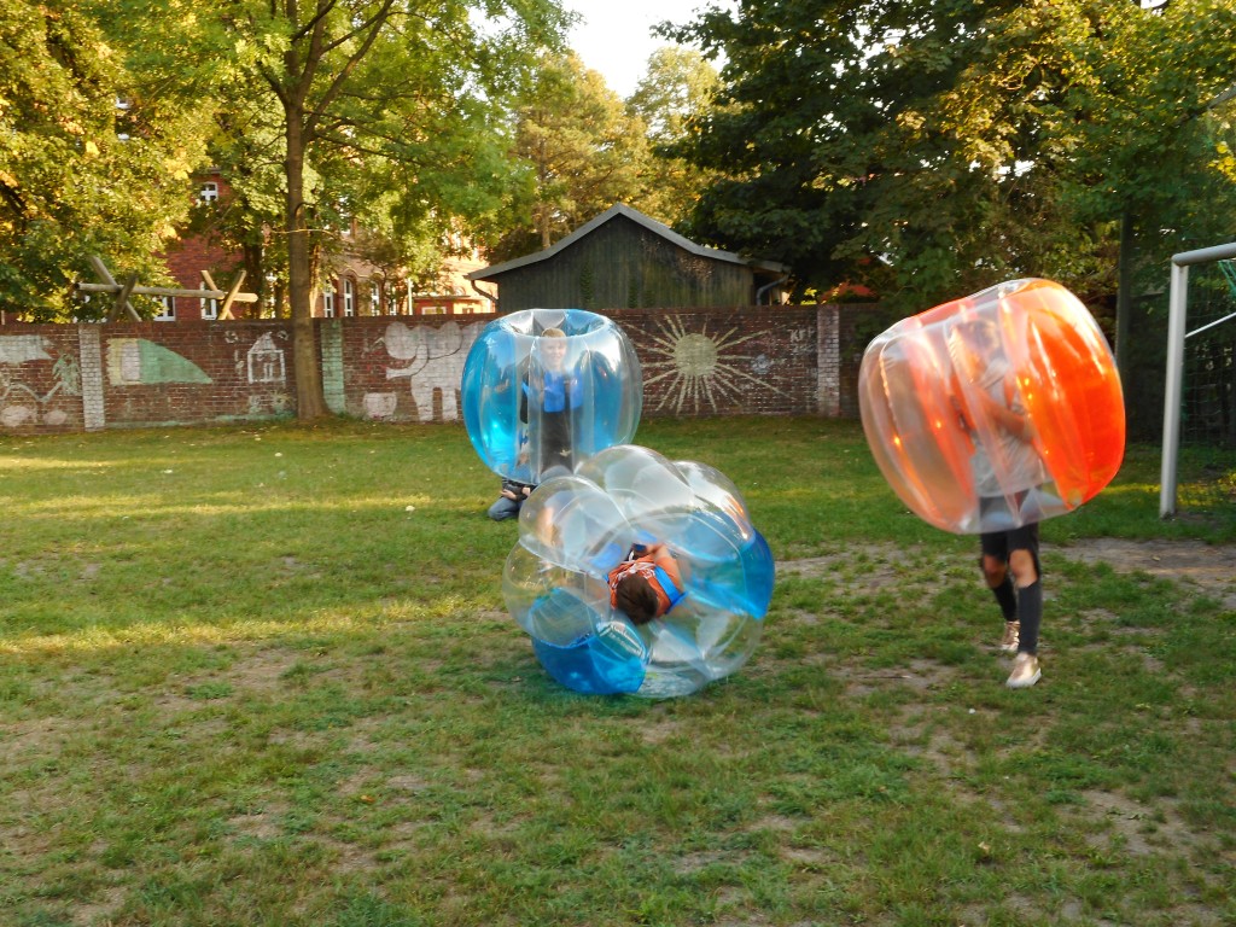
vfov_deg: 36.8
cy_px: 464
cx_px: 618
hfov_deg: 47.9
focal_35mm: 39
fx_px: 1393
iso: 80
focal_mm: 6.9
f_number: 4.5
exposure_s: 1/50
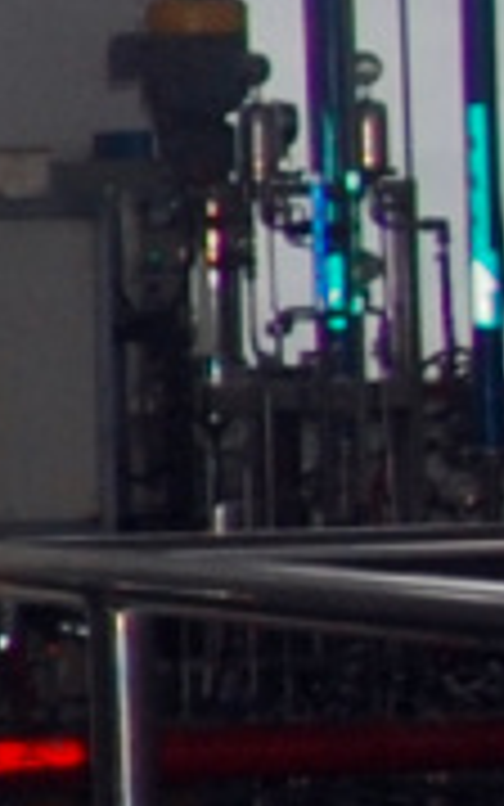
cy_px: 164
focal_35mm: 295
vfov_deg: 7.1
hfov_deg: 3.6
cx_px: -2997
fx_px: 6478
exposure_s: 1/60
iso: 200
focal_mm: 18
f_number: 3.8
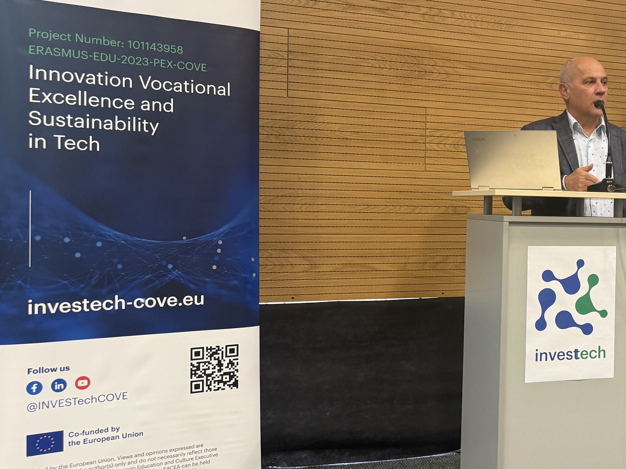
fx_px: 850
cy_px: 207
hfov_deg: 37.5
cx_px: 574
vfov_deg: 30.9
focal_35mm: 47
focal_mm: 6.76
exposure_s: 1/57
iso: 200
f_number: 1.78
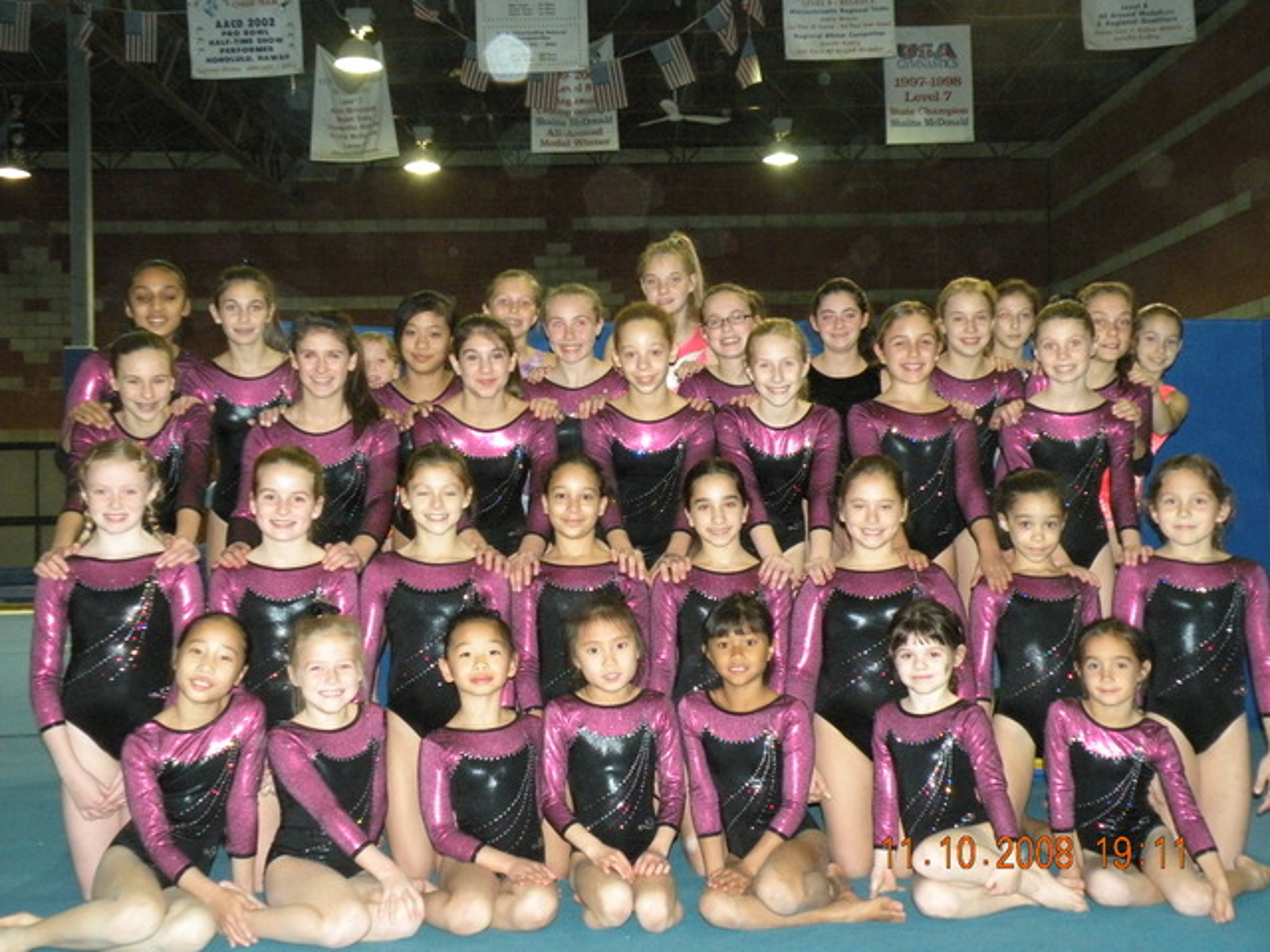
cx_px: 635
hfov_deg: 44.8
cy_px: 476
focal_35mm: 42
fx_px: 1541
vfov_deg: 34.3
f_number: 3.2
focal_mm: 7.4
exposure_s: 1/60
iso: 407
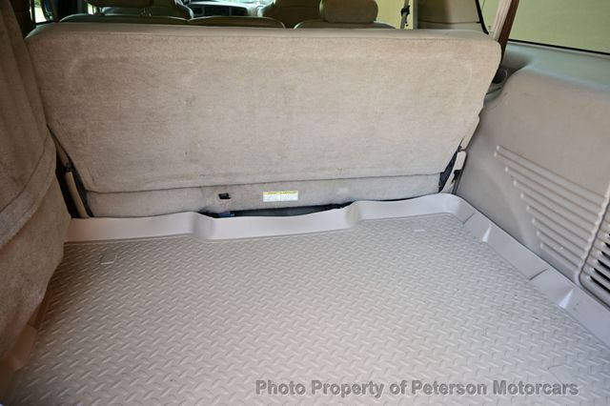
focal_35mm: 24
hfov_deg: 73.8
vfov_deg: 53.1
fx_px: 406
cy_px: 203
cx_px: 305
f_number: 3.5
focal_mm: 16
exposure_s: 1/30
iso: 100
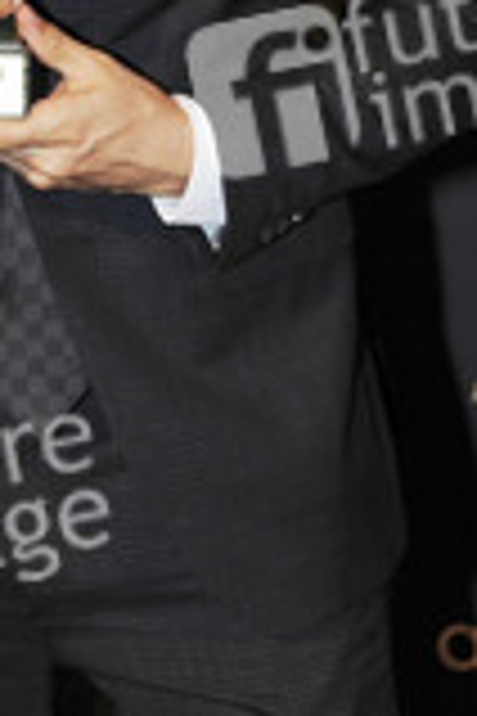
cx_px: 11
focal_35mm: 181
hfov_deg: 7.6
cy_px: -153
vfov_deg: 11.1
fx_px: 3597
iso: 800
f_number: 5
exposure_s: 1/250
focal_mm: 72
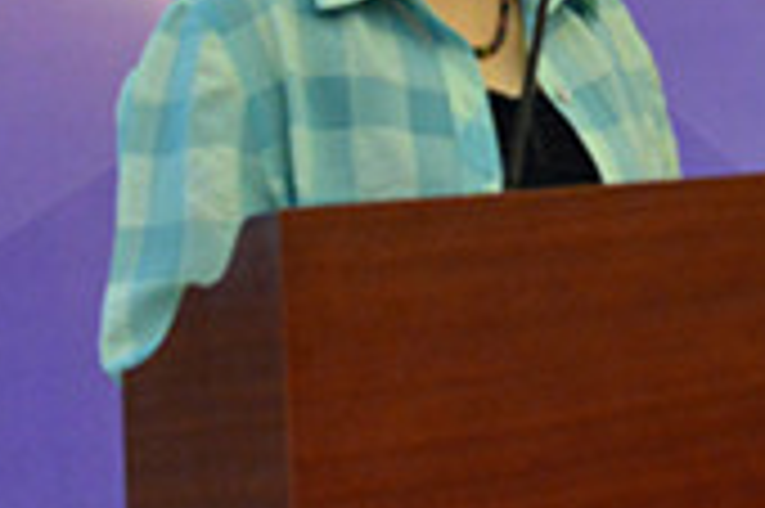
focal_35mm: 127
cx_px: 1026
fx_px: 2696
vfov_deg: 10.3
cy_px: -319
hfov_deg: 15.3
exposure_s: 1/200
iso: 6400
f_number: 5
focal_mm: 36
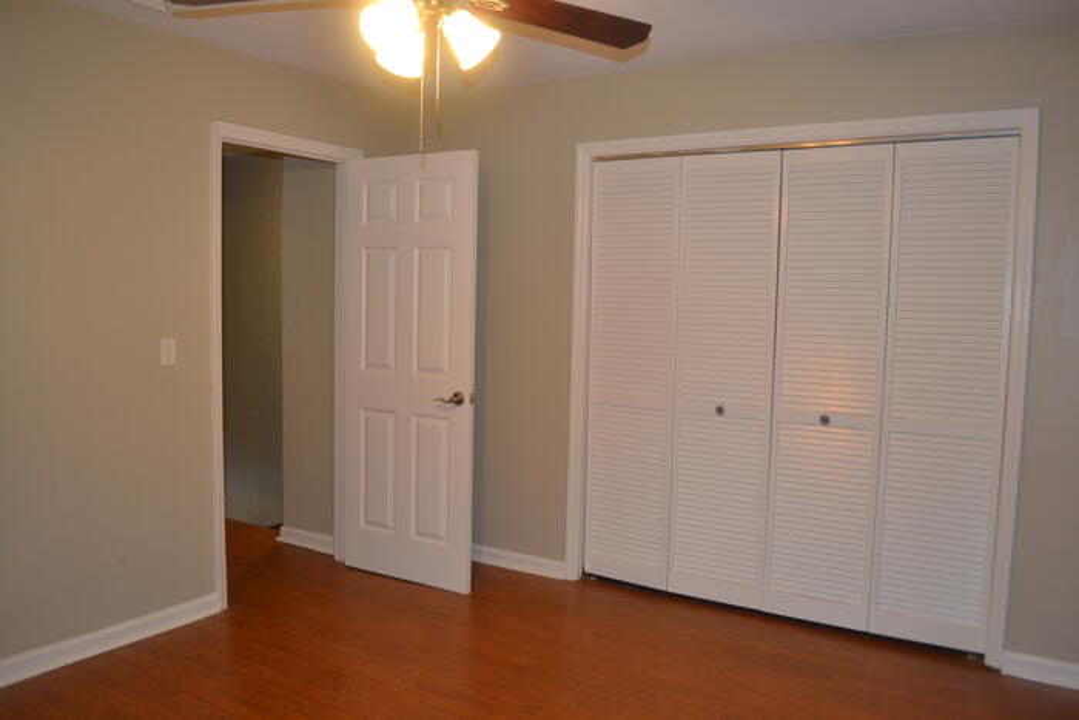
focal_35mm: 27
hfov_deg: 67.4
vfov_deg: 47.9
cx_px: 540
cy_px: 360
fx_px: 809
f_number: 3.5
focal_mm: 18
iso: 500
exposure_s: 1/60
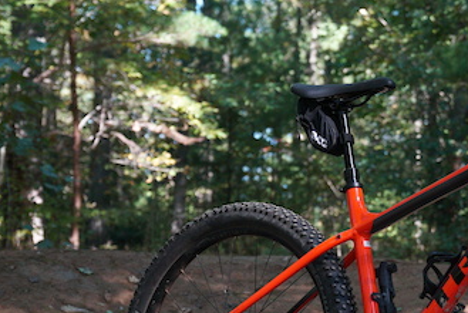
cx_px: 469
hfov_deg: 18.6
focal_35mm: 107
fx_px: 1392
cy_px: 266
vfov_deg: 12.7
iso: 2000
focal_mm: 44
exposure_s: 1/60
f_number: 3.5
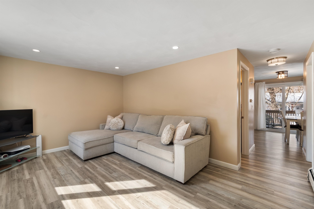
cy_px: 104
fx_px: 131
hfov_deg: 100.4
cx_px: 157
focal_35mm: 15
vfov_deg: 77.3
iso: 320
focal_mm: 10
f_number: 8
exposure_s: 1/6
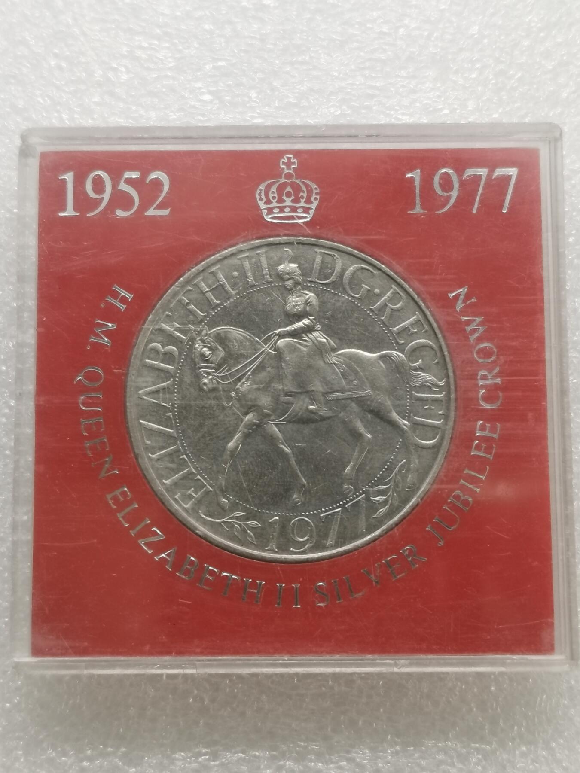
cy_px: 386
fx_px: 1609
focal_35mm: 72
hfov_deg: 20.4
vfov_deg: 27.0
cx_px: 290
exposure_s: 1/100
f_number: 1.6
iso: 64
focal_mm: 5.56
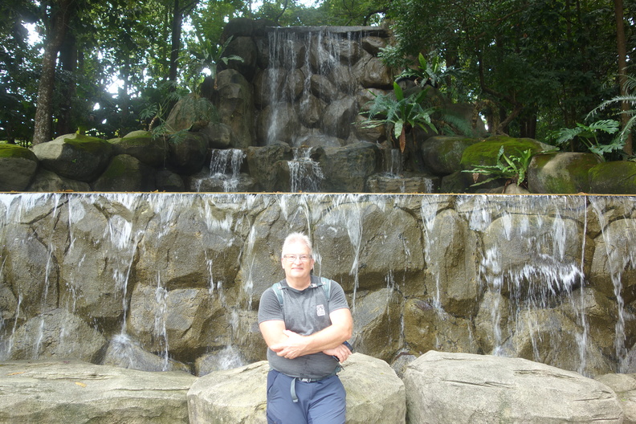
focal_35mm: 28
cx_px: 318
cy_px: 212
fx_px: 495
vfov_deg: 46.4
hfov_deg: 65.5
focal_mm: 10.4
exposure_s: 1/100
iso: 125
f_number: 2.5
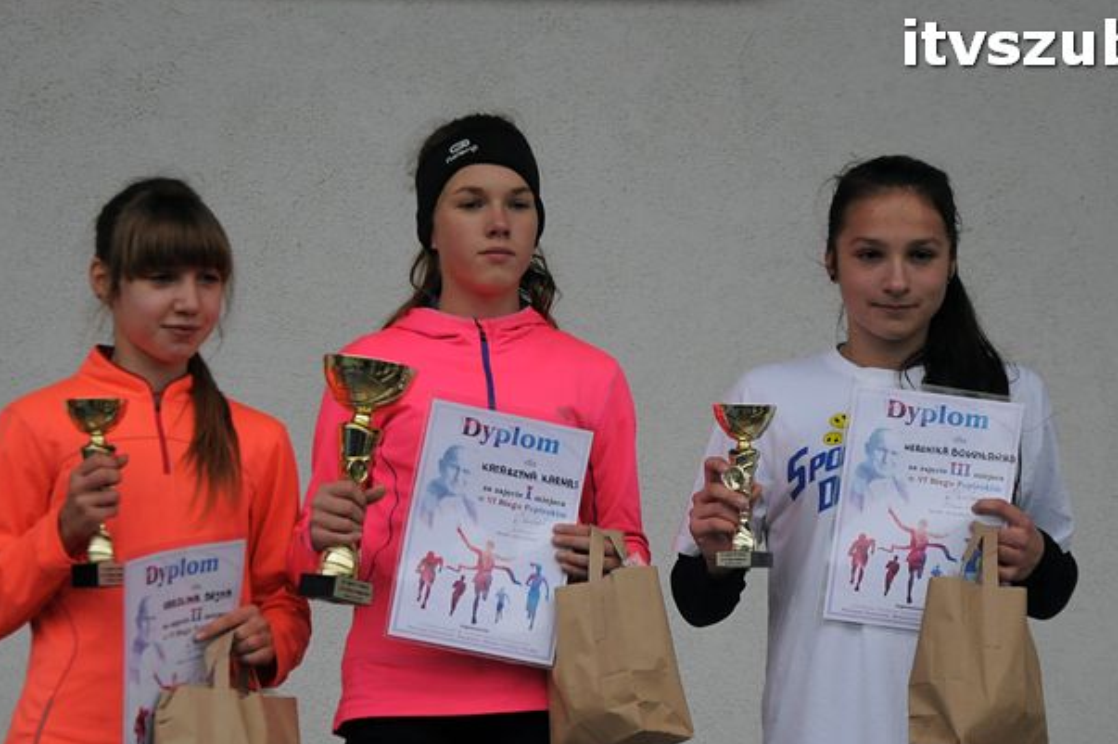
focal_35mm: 148
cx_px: 532
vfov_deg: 9.2
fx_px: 4592
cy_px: 511
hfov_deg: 13.9
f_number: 5.3
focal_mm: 70
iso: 1000
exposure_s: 1/200
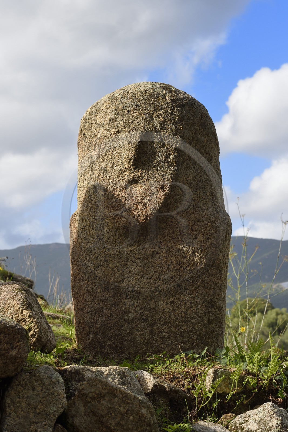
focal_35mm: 70
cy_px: 216
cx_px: 144
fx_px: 840
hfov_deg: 19.4
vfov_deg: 28.8
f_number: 13
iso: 200
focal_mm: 70
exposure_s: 1/200
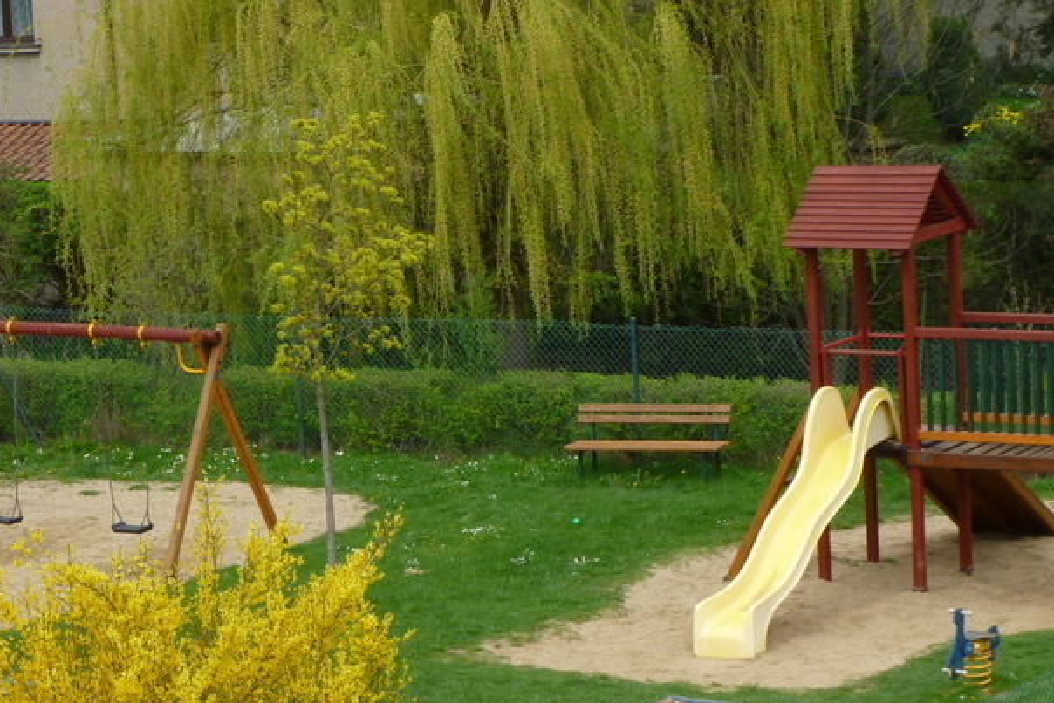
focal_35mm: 141
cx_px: 475
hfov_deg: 14.5
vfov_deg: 9.7
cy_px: 333
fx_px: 4129
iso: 100
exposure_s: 1/320
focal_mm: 14.2
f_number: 4.5
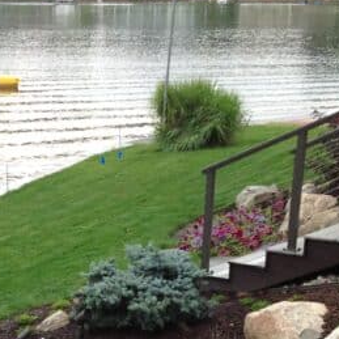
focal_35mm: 122
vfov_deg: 13.7
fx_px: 1352
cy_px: 443
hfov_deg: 14.1
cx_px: 21
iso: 50
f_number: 2.4
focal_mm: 4.28
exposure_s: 1/263
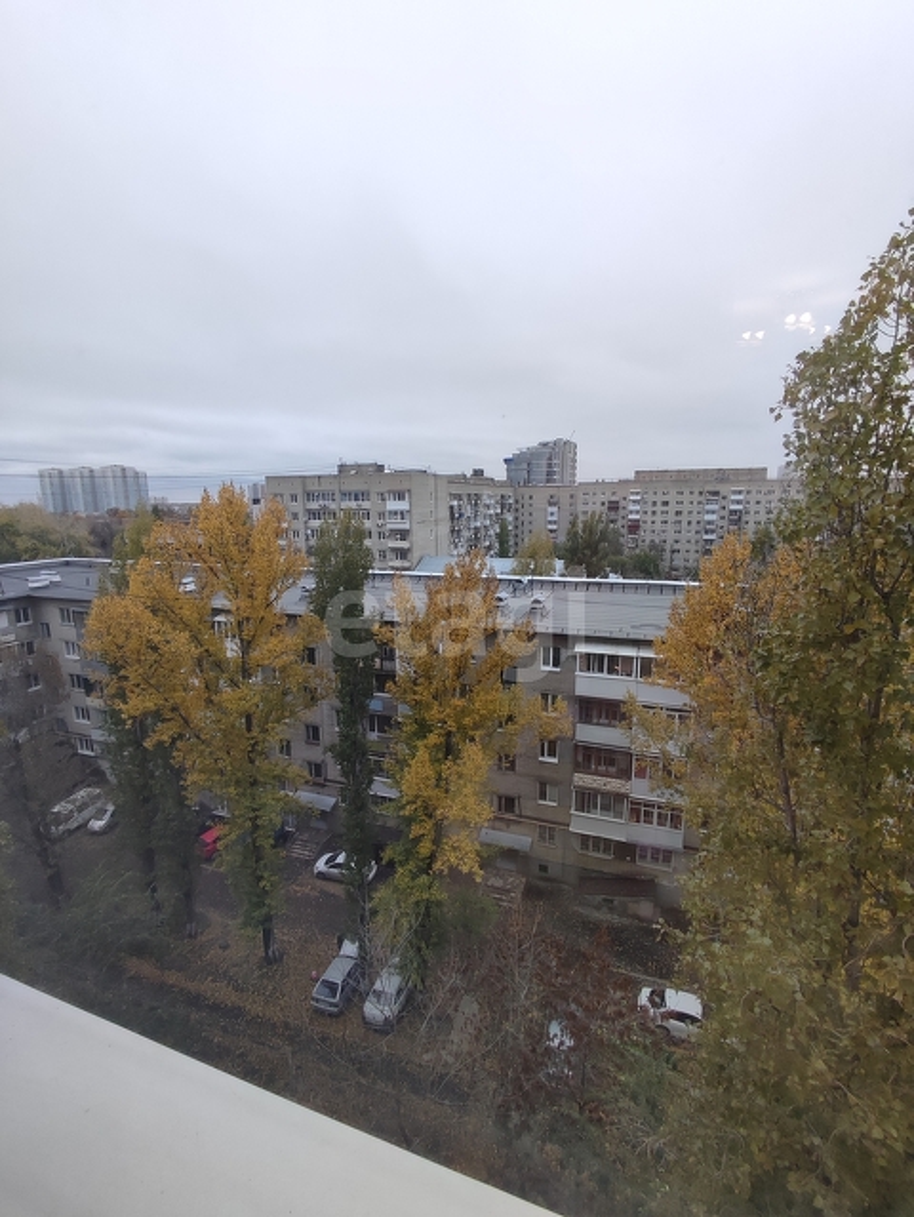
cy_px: 608
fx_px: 563
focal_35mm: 16
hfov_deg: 78.2
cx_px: 457
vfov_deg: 94.5
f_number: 2.2
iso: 131
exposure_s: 1/100
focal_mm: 1.65
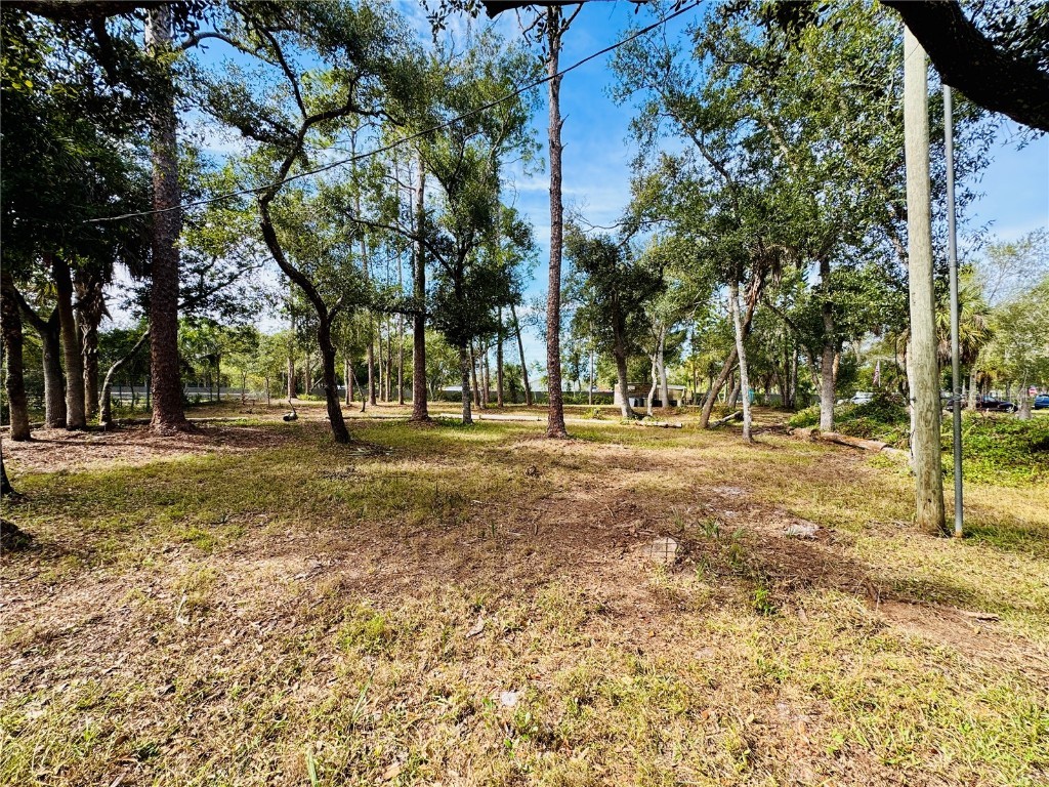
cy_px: 394
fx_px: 424
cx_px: 524
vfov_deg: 85.7
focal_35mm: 14
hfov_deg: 102.1
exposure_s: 1/321
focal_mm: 2.22
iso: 40
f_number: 2.2
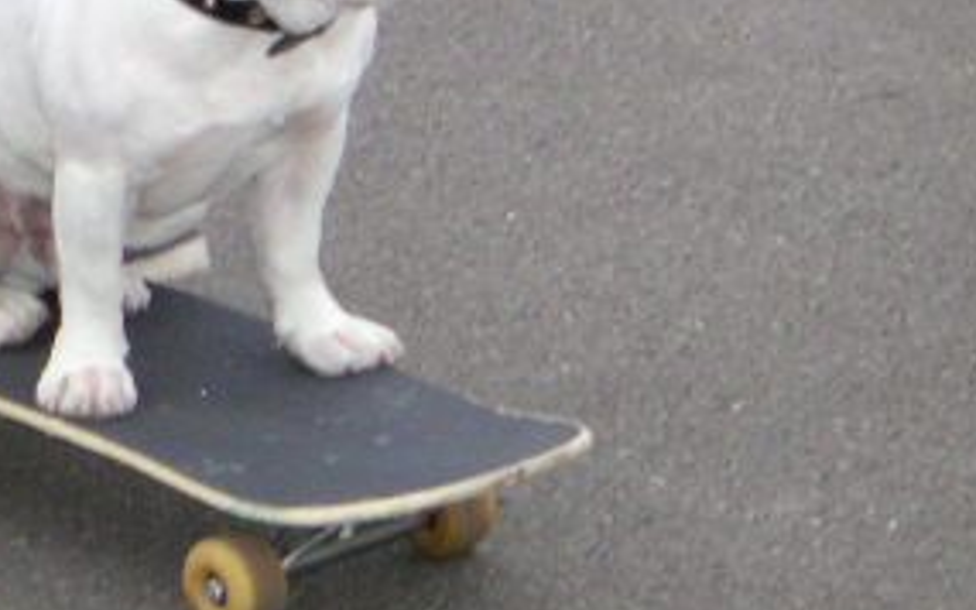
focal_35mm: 243
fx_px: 6462
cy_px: -7
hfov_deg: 8.6
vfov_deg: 5.4
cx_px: 65
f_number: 3.6
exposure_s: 1/90
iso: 200
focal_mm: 13.3
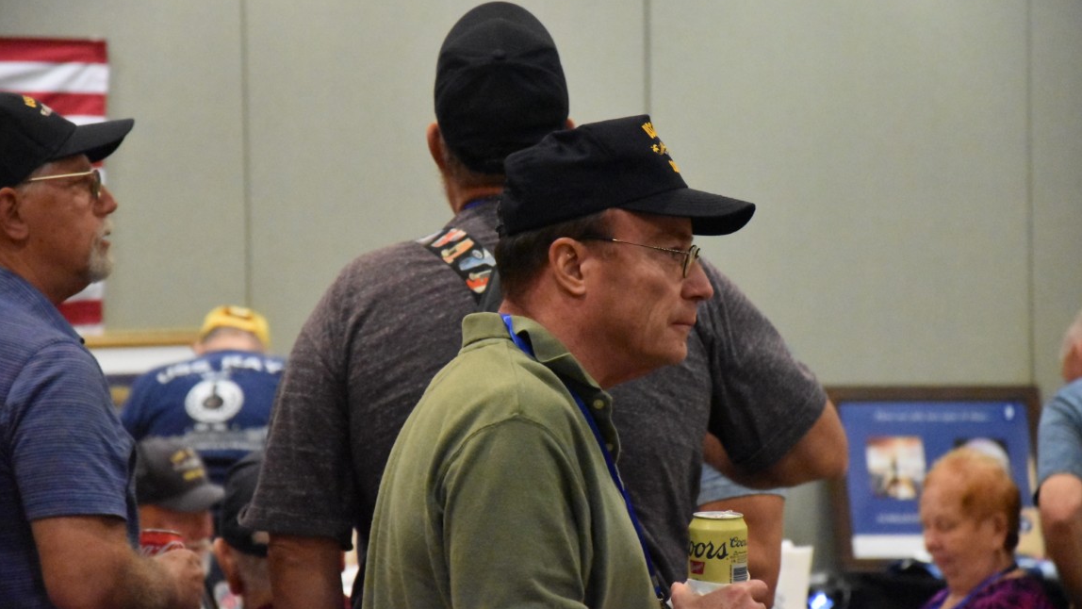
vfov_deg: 7.3
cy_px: 293
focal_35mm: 166
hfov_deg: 13.0
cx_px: 540
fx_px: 4749
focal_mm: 105
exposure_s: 1/100
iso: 12800
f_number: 5.6
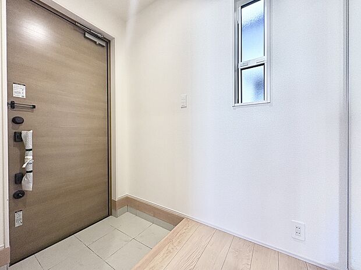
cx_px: 180
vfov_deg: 85.7
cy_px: 135
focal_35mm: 14
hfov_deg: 102.1
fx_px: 146
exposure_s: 1/99
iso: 200
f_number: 2.2
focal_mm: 2.22
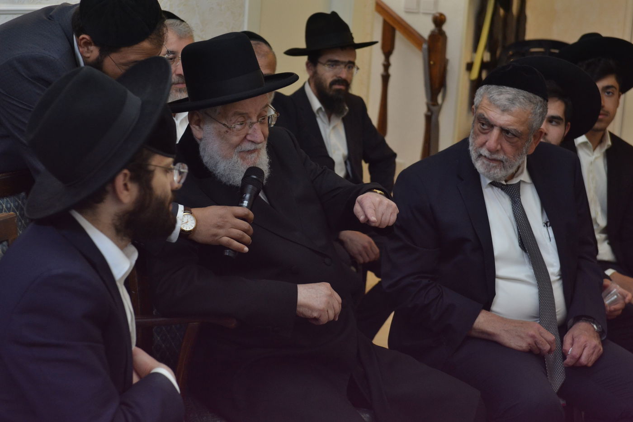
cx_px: 316
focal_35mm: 87
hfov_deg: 23.4
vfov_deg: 15.7
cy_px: 211
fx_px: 1529
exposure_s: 1/100
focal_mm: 58
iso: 800
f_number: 4.5
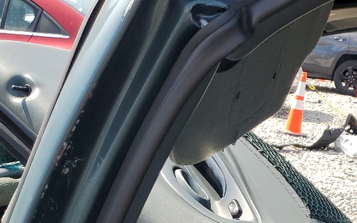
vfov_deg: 14.7
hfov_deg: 26.0
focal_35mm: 79
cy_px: 383
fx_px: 769
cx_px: 234
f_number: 1.5
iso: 50
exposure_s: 1/1250
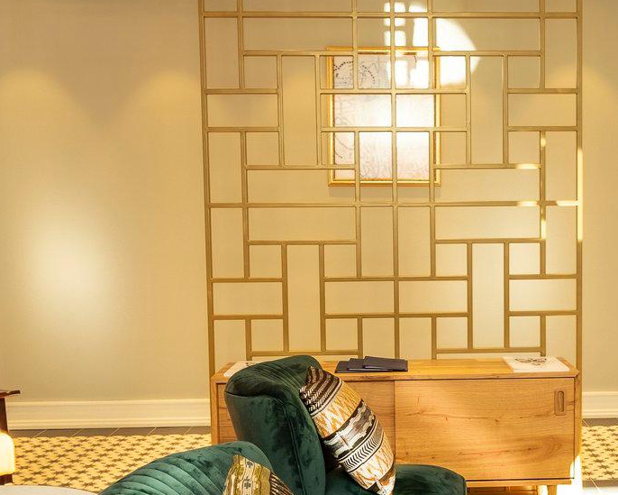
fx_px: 768
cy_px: 350
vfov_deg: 35.1
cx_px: 478
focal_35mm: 42
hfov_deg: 42.2
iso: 500
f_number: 4.5
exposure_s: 1/125
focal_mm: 10
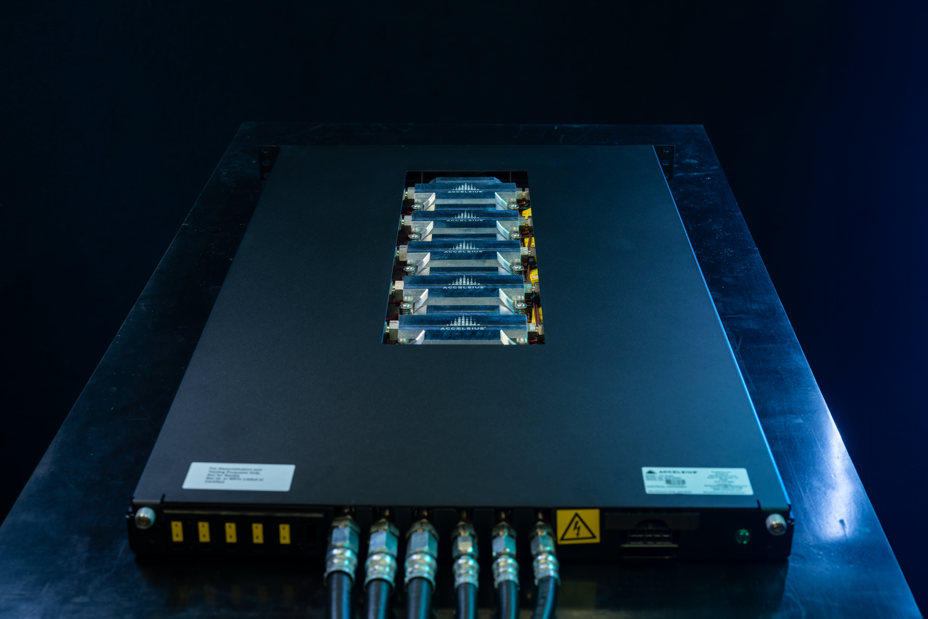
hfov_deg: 39.6
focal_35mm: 50
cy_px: 310
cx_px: 464
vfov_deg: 27.0
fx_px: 1289
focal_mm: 50
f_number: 8
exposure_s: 1/15
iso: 250
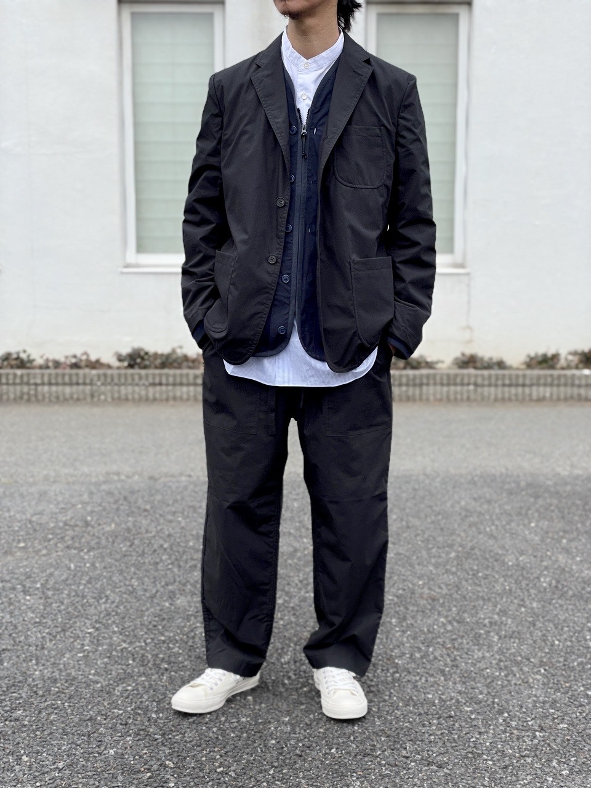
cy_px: 394
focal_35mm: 52
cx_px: 296
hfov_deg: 28.0
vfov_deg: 36.8
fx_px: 1184
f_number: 2
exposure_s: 1/147
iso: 25
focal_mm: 6
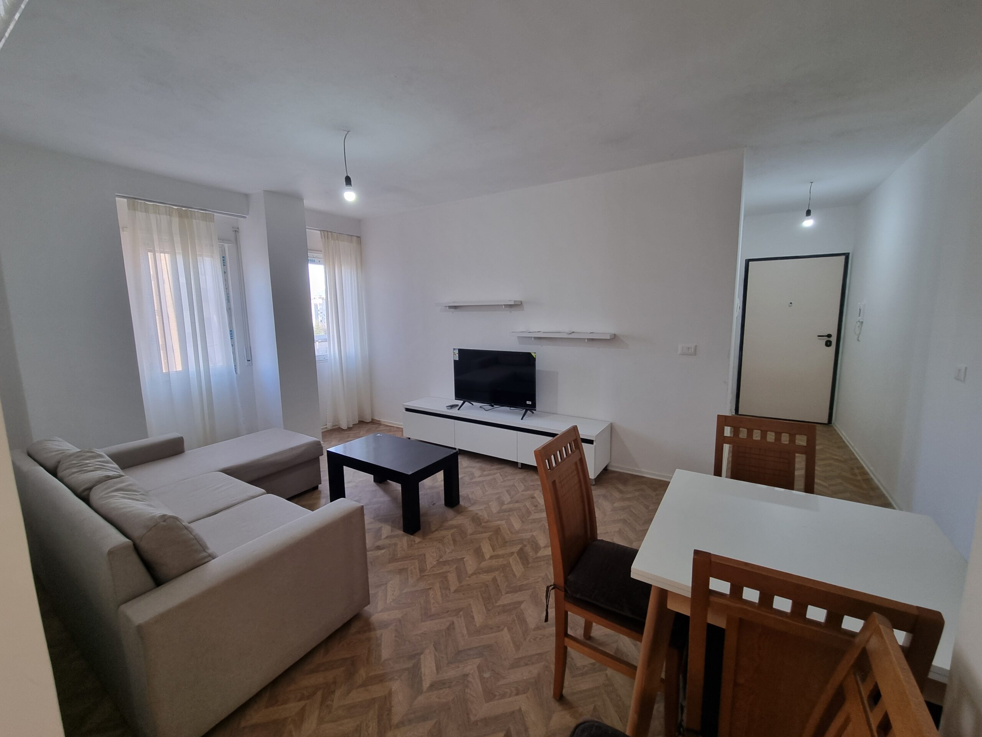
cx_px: 491
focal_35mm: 13
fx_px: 369
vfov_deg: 89.9
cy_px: 368
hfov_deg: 106.2
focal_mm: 2.2
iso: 100
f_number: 2.2
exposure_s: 1/50
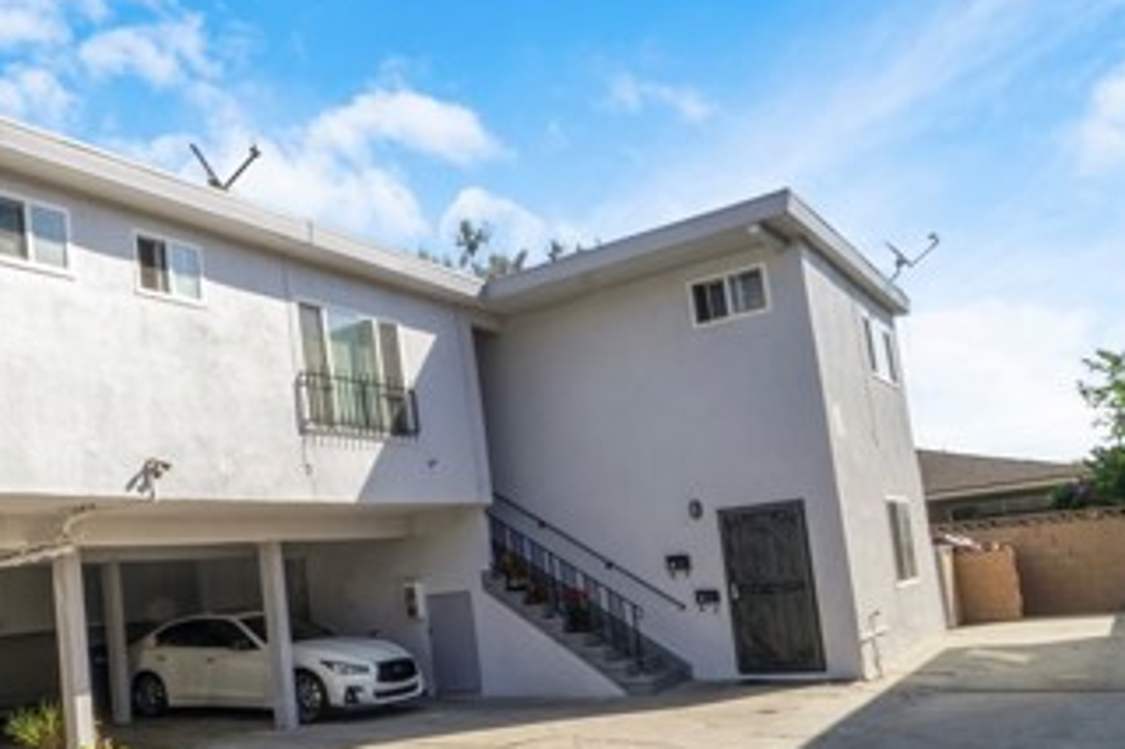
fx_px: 937
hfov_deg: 55.3
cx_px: 151
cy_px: 529
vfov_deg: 42.7
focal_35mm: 30
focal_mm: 10
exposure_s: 1/30
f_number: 22
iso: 100
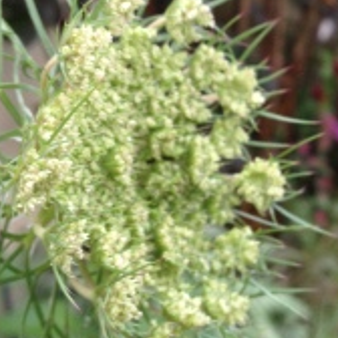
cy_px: 129
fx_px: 1016
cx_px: 327
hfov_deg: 18.5
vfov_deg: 18.9
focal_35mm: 92
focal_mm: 4.28
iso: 64
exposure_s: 1/60
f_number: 2.4
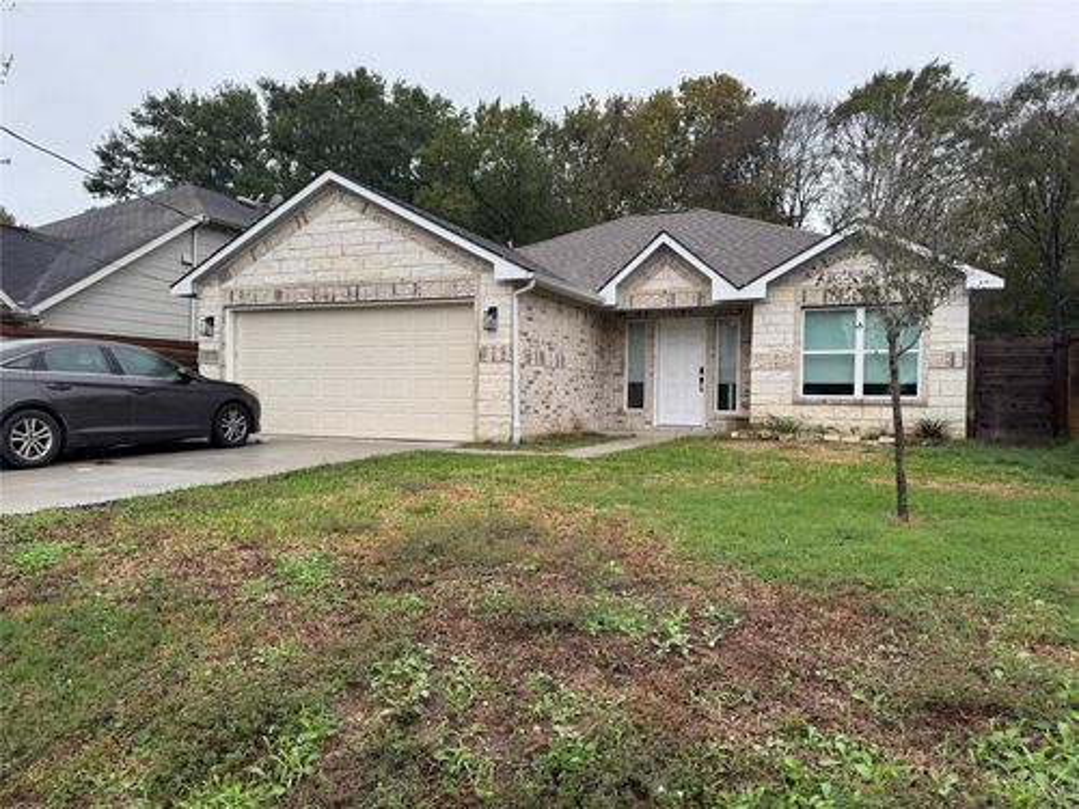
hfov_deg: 71.6
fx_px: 748
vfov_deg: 56.8
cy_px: 404
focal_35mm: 24
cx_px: 540
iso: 125
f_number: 1.78
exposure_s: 1/121
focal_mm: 6.76
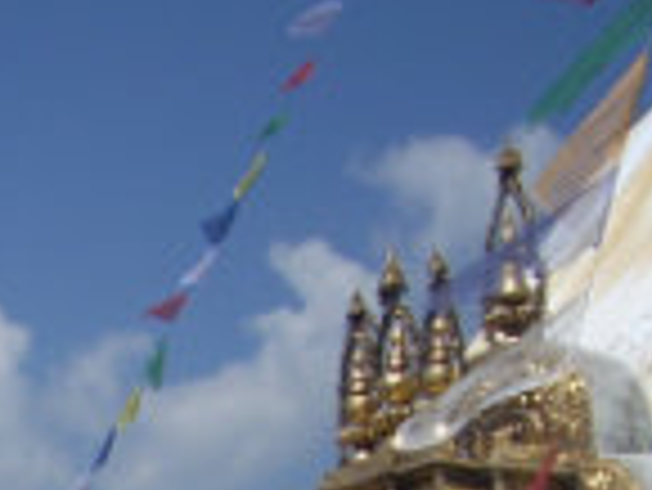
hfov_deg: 12.5
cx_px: -216
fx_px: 2884
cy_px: 931
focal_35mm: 153
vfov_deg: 9.2
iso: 64
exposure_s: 1/459
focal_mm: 6.2
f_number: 5.6
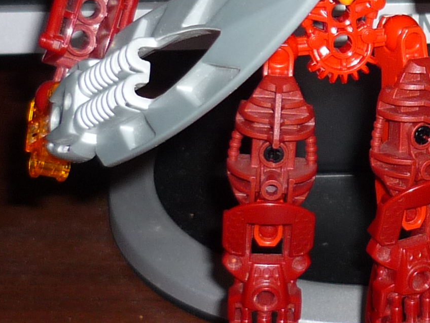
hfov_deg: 15.1
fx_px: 1578
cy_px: 76
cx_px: 467
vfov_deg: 11.6
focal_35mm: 127
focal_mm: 5.5
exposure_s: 1/30
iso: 100
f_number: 2.8
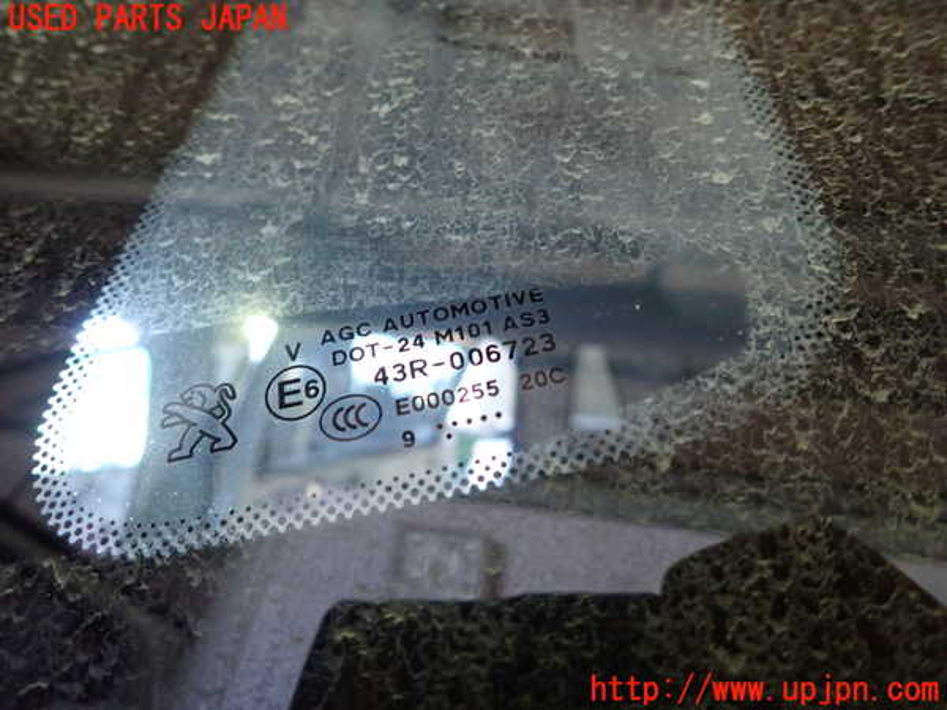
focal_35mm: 25
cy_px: 355
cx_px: 474
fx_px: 684
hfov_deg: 69.4
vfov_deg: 54.9
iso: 640
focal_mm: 4.5
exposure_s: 1/30
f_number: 2
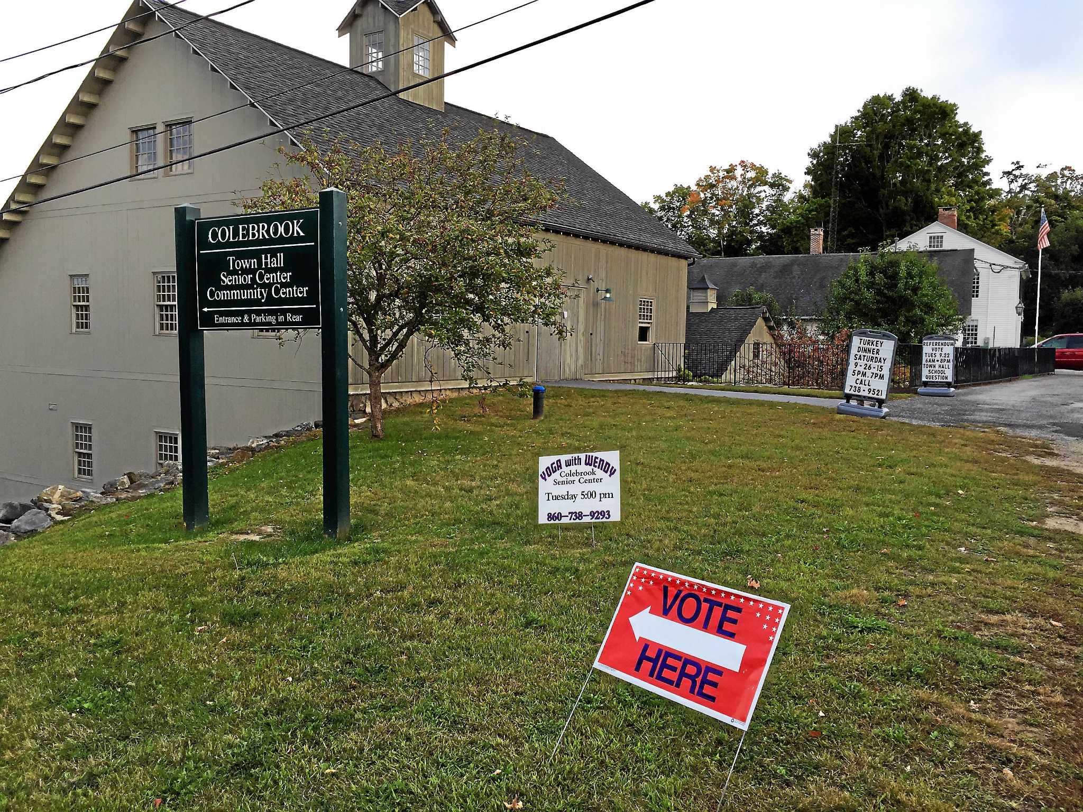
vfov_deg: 48.2
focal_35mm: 29
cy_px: 406
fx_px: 907
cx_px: 542
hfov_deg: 61.7
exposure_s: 1/286
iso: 32
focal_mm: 4.15
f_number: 2.2
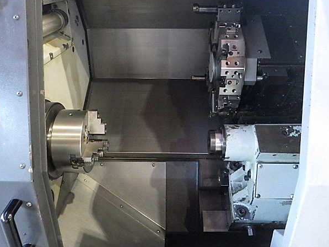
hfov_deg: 60.0
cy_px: 116
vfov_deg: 46.8
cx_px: 164
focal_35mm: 30
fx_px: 285
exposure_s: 1/20
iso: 1600
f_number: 3.5
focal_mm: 5
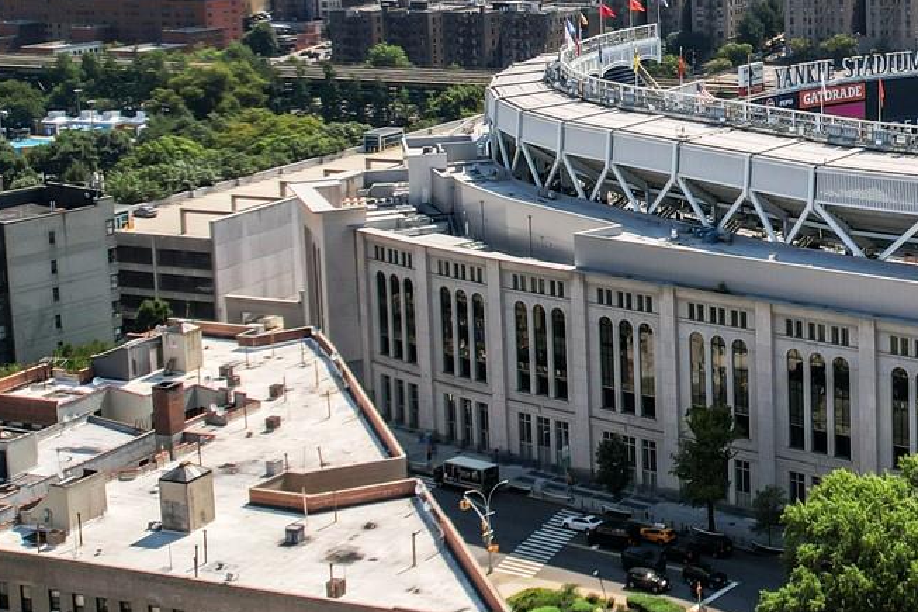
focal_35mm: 69
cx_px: 971
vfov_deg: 19.3
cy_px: 49
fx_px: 1759
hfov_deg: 27.2
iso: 100
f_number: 2.8
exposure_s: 1/320
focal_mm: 8.38
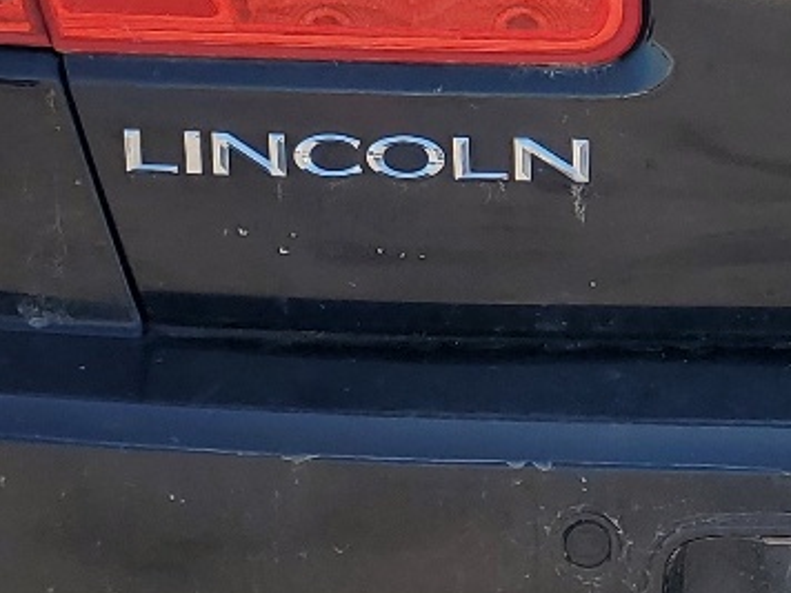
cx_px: 978
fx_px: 2674
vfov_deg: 12.6
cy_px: 62
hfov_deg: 16.1
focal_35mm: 117
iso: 50
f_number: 1.5
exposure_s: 1/1429
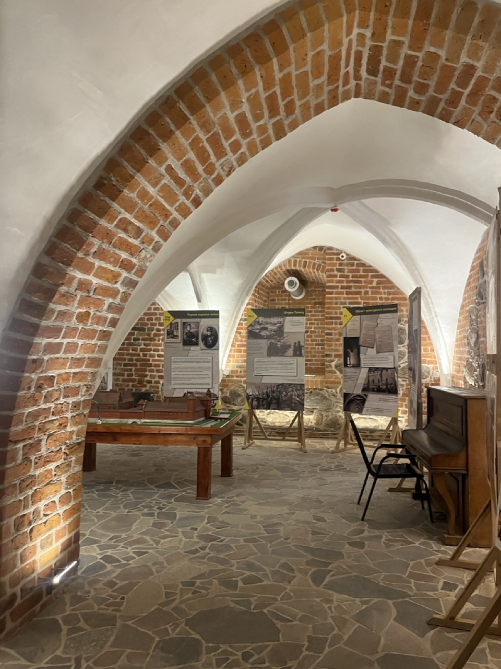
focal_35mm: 26
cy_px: 334
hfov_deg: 53.1
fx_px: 502
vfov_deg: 67.3
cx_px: 250
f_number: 1.6
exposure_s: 1/60
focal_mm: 5.1
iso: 400
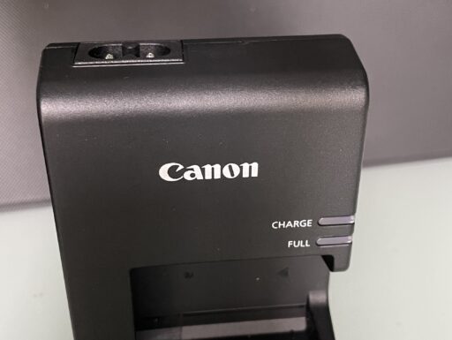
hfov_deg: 67.3
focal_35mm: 26
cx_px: 226
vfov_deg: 53.1
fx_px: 340
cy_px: 170
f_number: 1.6
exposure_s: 1/60
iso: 320
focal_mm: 4.2
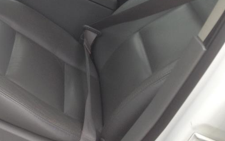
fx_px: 435
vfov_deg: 17.6
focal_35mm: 71
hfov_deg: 28.7
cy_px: -21
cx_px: 70
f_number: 2.4
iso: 50
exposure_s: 1/178
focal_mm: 4.13
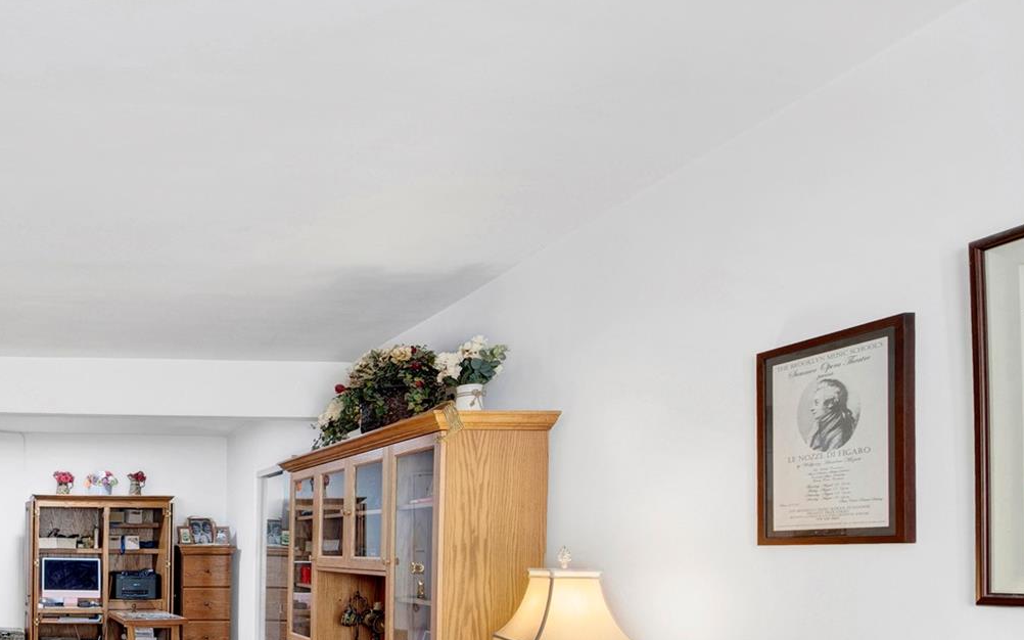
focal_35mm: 25
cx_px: 73
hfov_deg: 59.7
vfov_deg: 45.9
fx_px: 698
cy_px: 539
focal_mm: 8
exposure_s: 2.5
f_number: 8
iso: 100
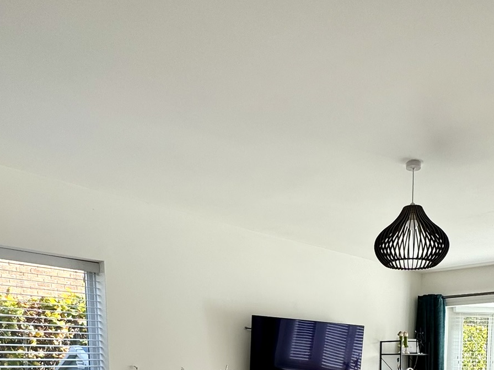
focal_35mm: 32
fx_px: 457
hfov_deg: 55.1
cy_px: 405
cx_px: 346
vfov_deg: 37.2
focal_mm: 2.22
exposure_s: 1/386
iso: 40
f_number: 2.2
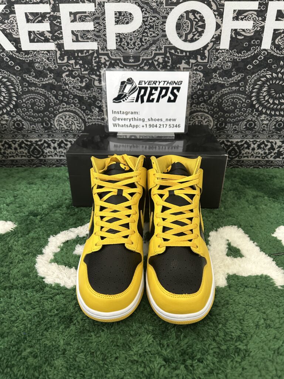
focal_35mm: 24
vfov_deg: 71.6
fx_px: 263
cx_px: 142
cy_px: 190
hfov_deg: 56.8
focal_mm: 6.86
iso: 400
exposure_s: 1/50
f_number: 1.78
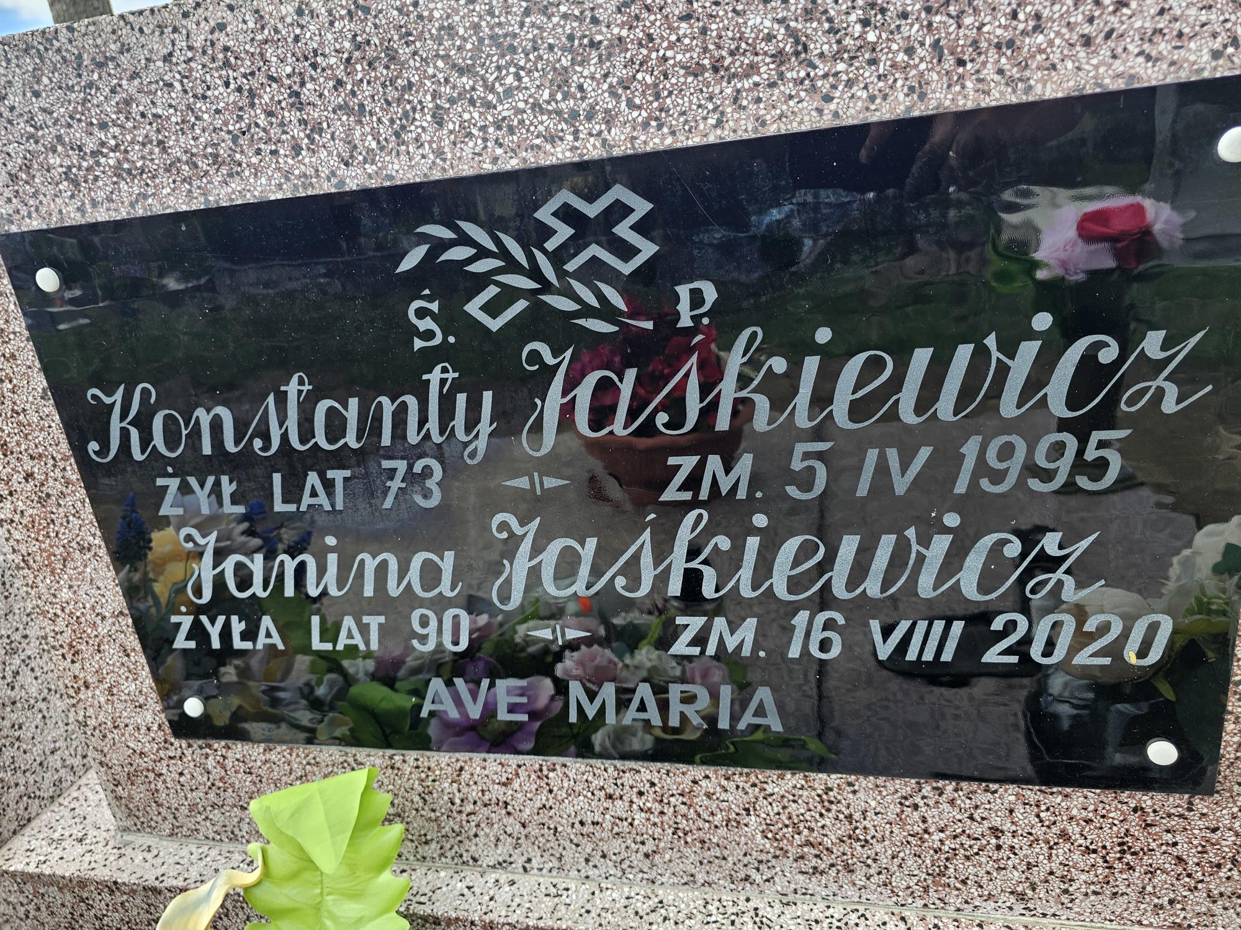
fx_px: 825
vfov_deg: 58.9
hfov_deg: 73.9
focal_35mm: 23
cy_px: 465
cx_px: 620
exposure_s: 1/100
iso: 16
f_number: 1.7
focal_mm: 6.3
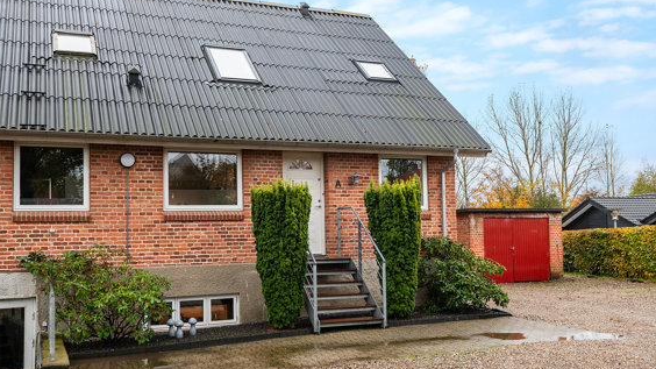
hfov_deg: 51.6
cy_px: 198
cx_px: 318
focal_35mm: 39
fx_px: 678
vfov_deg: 30.4
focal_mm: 35
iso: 1000
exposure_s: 1/160
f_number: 8
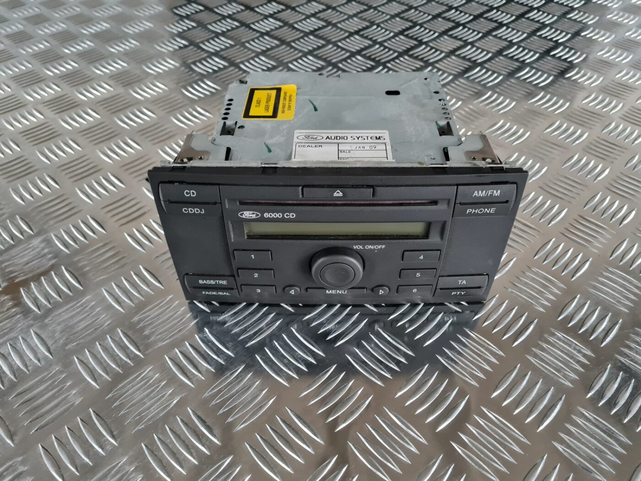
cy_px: 240
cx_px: 320
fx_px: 481
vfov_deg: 53.1
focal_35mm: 26
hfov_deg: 67.3
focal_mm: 5.4
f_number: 1.8
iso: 640
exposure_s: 1/25
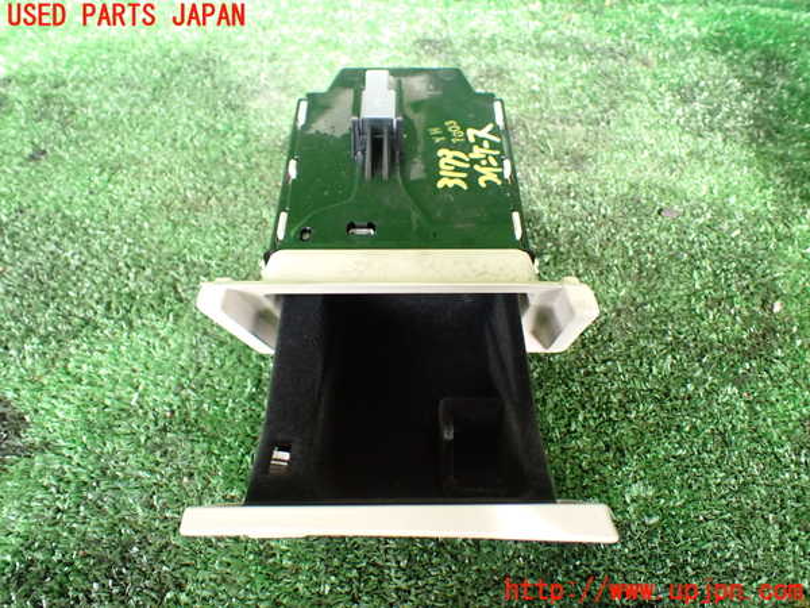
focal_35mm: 30
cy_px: 304
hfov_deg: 60.0
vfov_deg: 46.8
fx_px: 702
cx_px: 405
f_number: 2.3
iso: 500
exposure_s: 1/125
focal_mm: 5.4
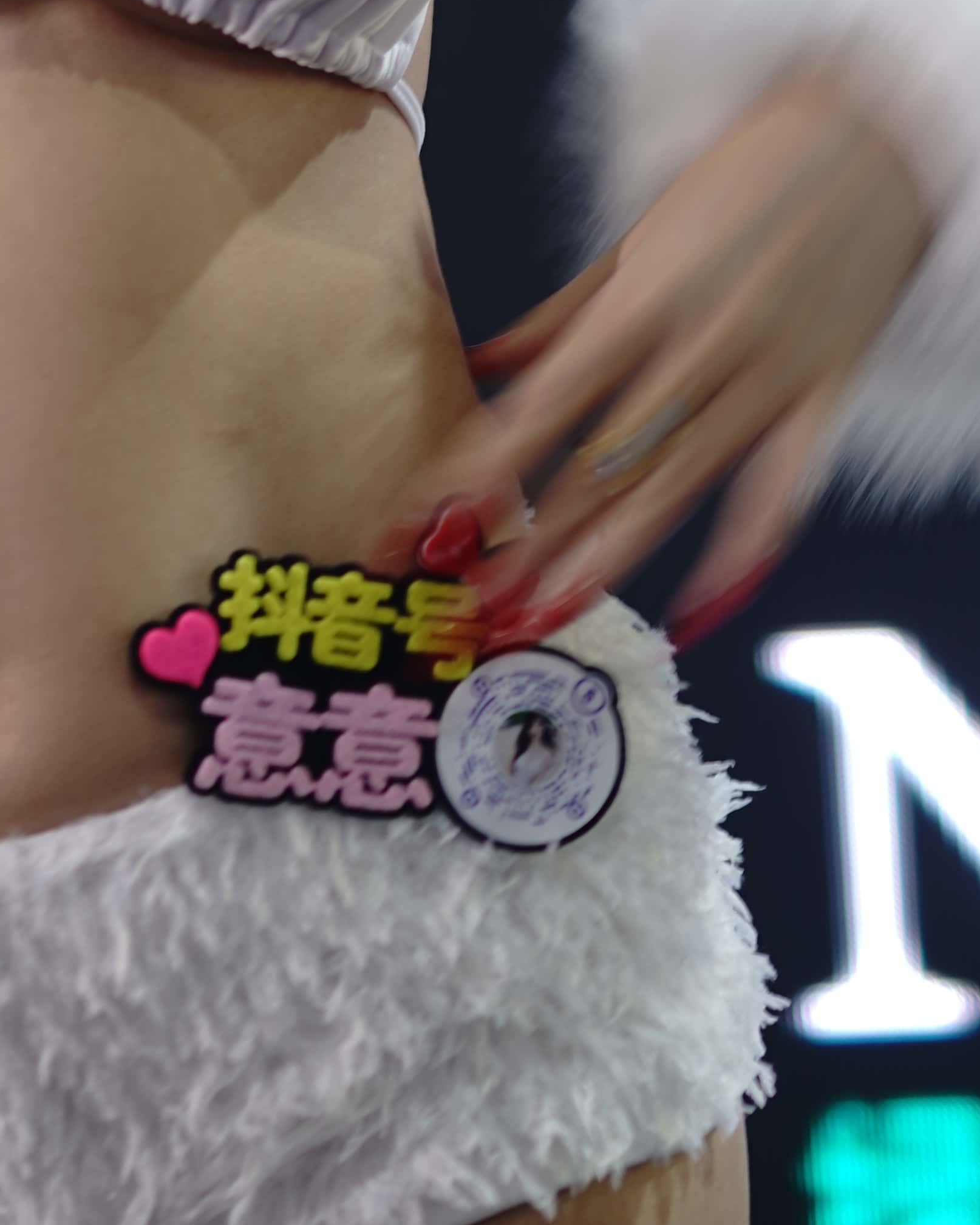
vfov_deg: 10.2
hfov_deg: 8.3
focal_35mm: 185
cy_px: -329
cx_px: 90
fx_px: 6706
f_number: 1.4
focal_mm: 50
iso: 50
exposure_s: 1/30
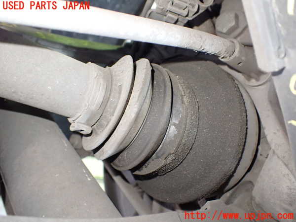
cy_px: 111
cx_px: 148
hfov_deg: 60.0
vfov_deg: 46.8
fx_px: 257
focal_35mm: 30
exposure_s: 1/30
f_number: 2.3
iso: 800
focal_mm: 5.4
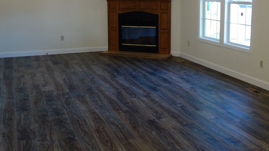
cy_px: 42
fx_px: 342
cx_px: 173
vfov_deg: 24.7
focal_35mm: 48
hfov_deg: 42.5
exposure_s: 1/100
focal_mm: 10.4
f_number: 1.8
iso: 125
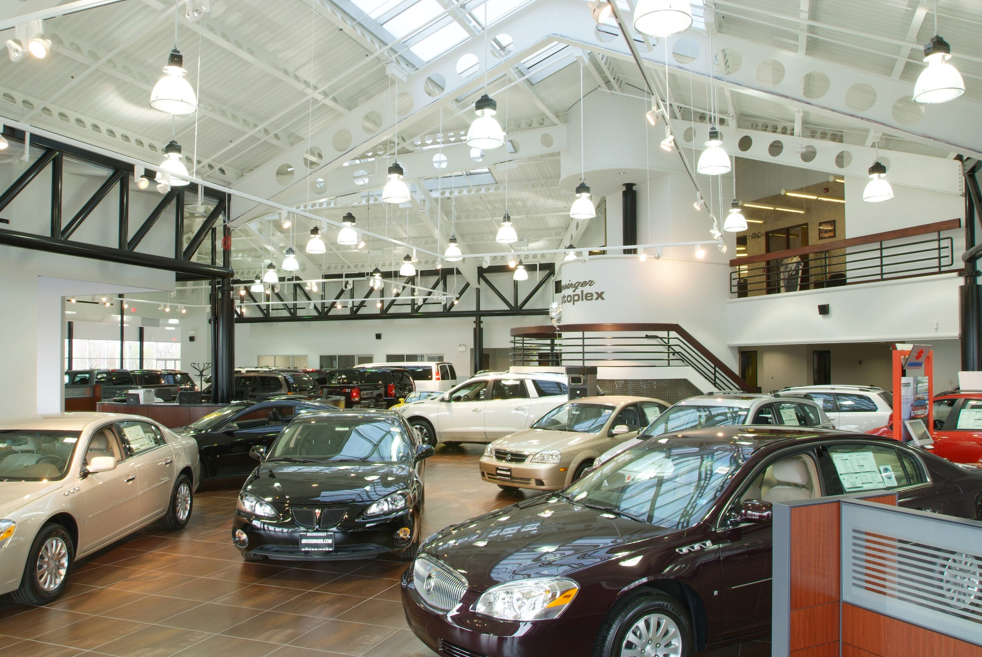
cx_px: 491
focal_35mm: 27
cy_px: 335
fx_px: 737
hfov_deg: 67.3
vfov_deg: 48.0
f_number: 13
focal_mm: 17
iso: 100
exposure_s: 1/2
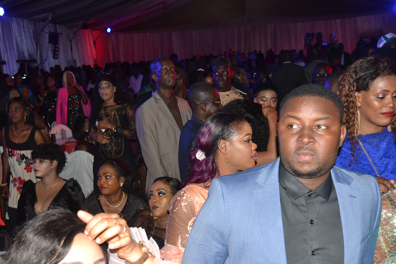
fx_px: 480
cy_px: 165
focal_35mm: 44
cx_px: 178
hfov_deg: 44.8
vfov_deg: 30.6
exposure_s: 1/100
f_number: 4.5
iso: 400
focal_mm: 23
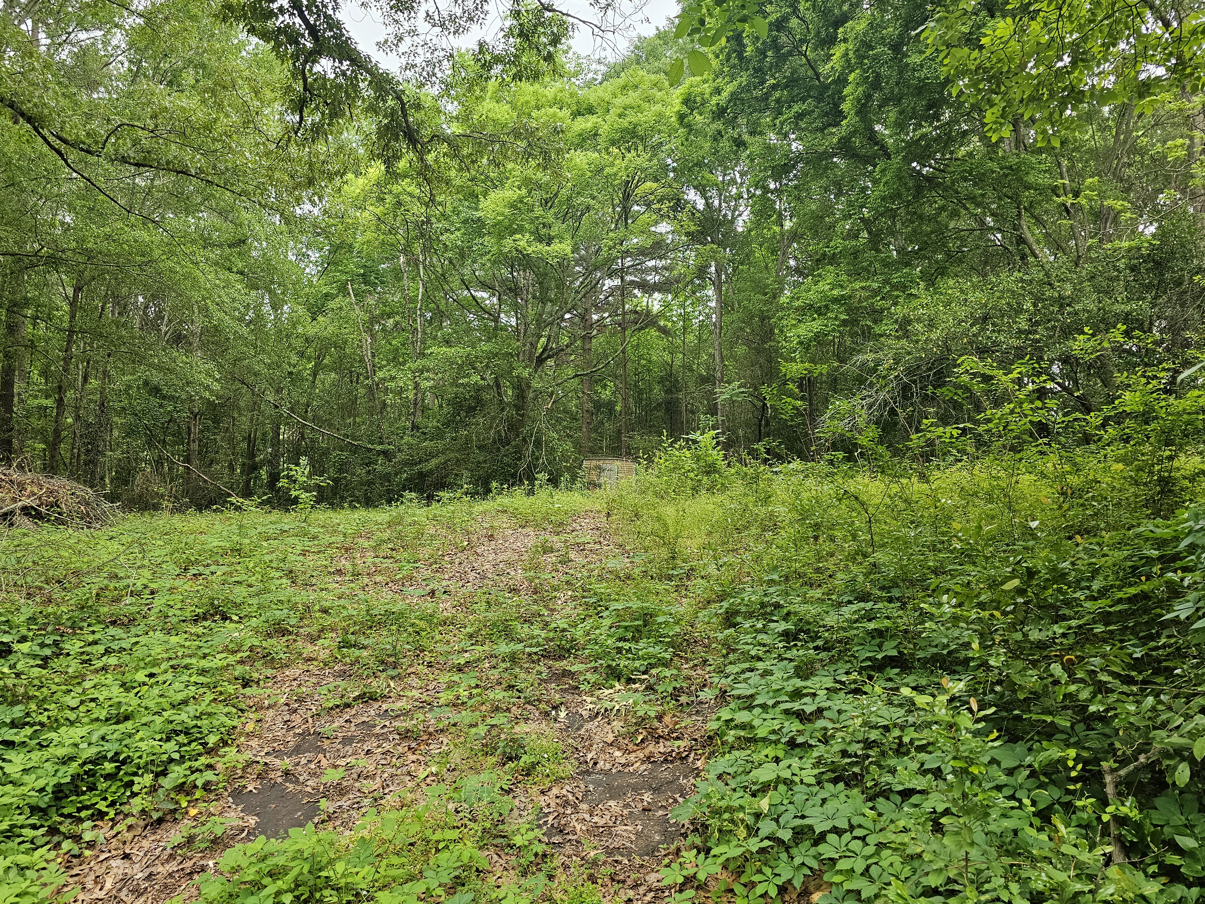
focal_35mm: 26
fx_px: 905
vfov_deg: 53.0
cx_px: 566
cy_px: 421
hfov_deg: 67.2
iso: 125
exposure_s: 1/180
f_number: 1.7
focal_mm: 6.3
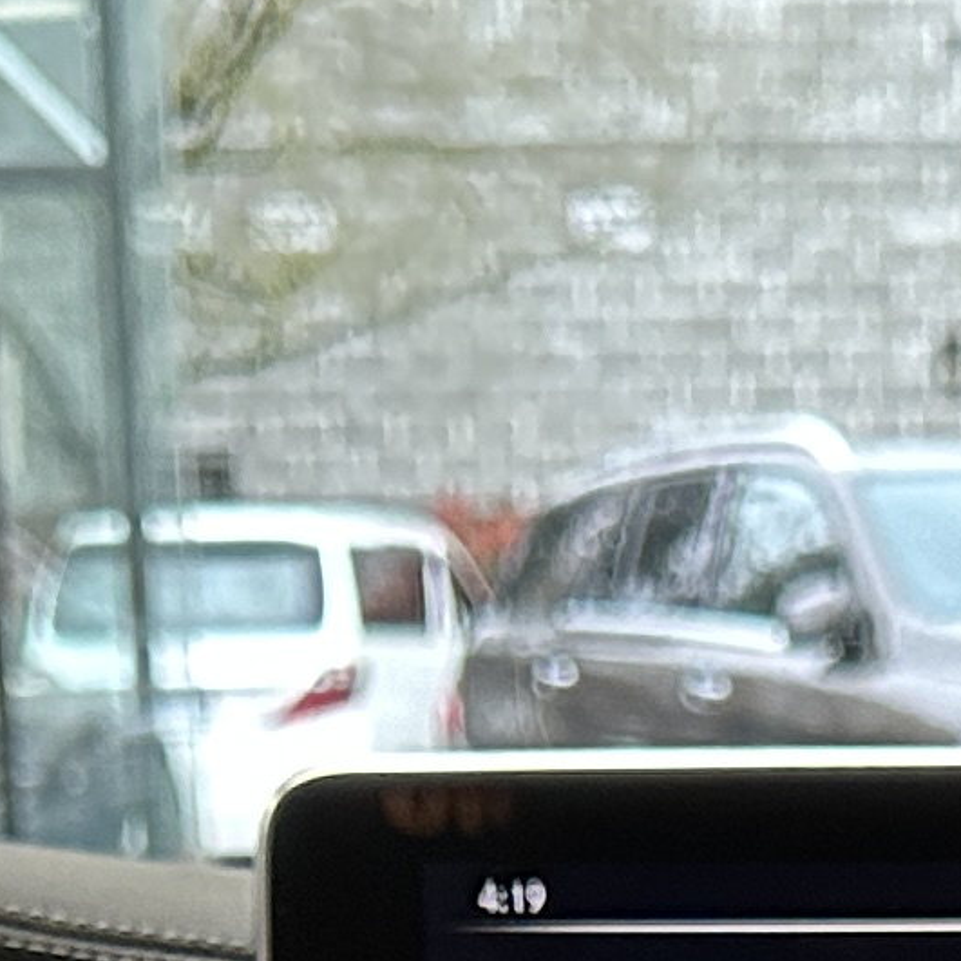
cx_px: 858
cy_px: 2555
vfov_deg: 9.3
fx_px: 5057
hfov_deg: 10.8
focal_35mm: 161
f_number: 1.78
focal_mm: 6.86
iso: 320
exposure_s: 1/42
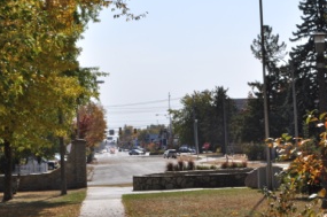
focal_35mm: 145
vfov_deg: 9.4
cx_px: 262
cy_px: 123
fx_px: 1314
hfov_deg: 14.1
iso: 100
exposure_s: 1/60
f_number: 22
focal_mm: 55
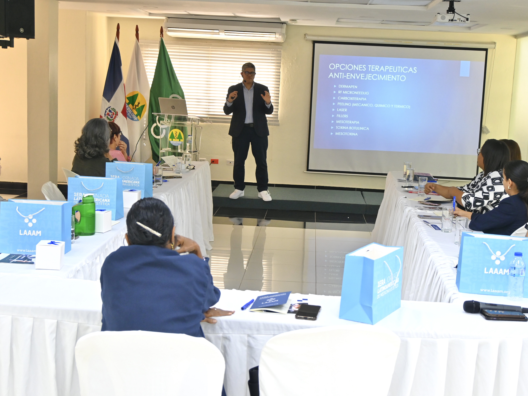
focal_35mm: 50
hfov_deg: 38.3
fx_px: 760
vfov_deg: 29.2
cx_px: 282
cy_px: 199
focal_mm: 30.5
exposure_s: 1/125
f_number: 4.8
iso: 1250
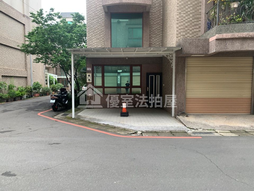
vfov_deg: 53.1
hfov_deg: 67.3
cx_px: 127
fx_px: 191
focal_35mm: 26
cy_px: 96
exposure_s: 1/121
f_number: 1.8
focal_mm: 4.25
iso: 80
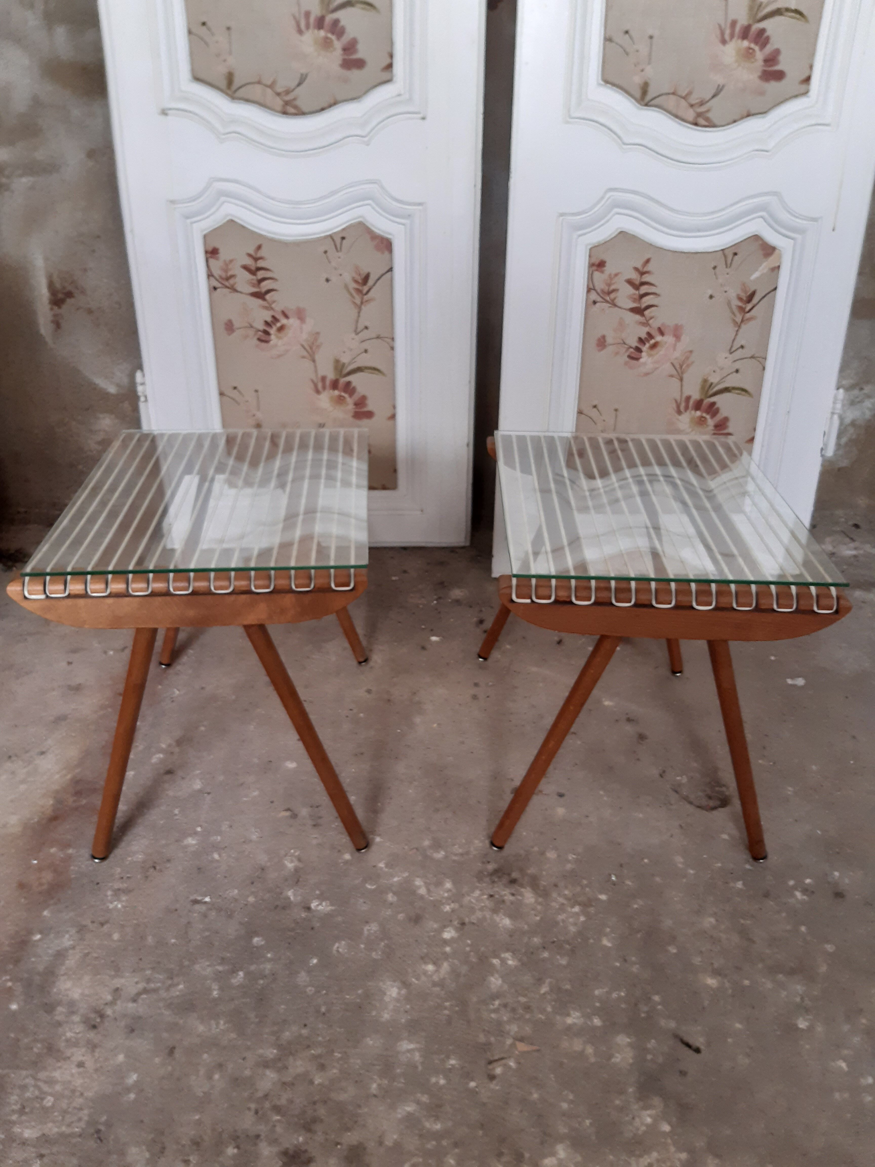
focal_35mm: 26
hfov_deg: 53.1
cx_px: 438
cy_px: 584
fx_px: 876
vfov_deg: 67.3
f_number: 1.7
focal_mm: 3.92
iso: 250
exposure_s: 1/50
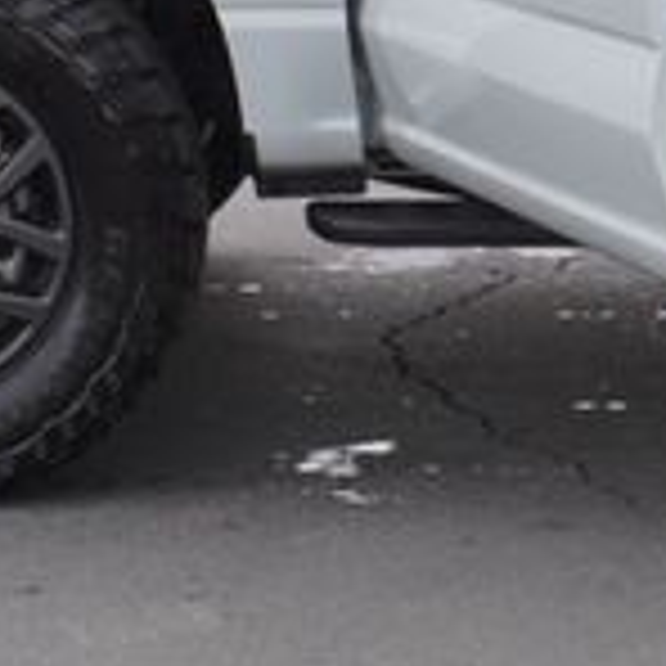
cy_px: -230
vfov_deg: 8.0
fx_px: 4676
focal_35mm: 215
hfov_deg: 8.1
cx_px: 662
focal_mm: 39
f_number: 5.6
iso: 100
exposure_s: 1/60
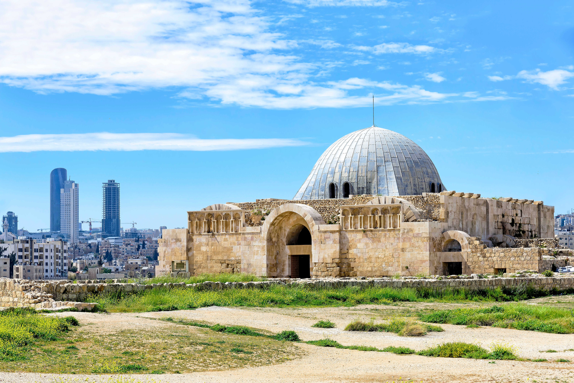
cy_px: 192
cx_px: 287
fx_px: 1308
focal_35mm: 82
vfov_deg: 16.7
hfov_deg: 24.8
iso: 100
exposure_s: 1/250
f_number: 10
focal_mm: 82
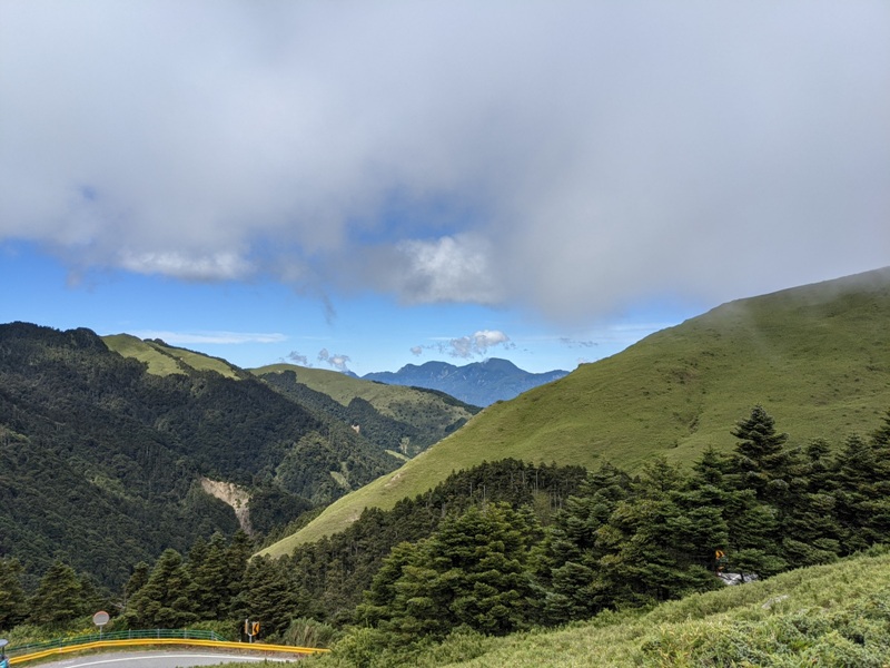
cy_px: 334
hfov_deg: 65.3
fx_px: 694
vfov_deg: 51.4
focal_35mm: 27
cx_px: 445
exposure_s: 1/3906
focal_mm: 4.38
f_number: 1.73
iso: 67
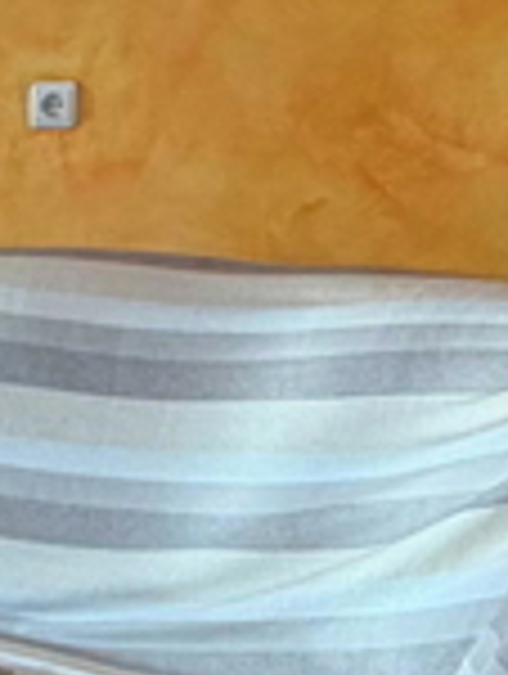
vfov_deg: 17.5
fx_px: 2185
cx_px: -746
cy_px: 418
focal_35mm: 112
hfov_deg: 11.0
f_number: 2.2
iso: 100
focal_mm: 2.22
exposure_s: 1/100
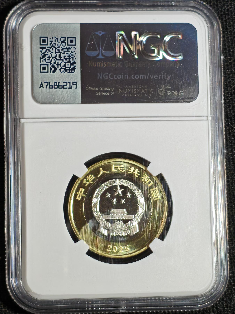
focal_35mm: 107
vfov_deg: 18.4
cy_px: 157
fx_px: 969
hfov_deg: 13.8
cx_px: 118
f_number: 1.5
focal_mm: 4.94
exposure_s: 1/520
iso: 50
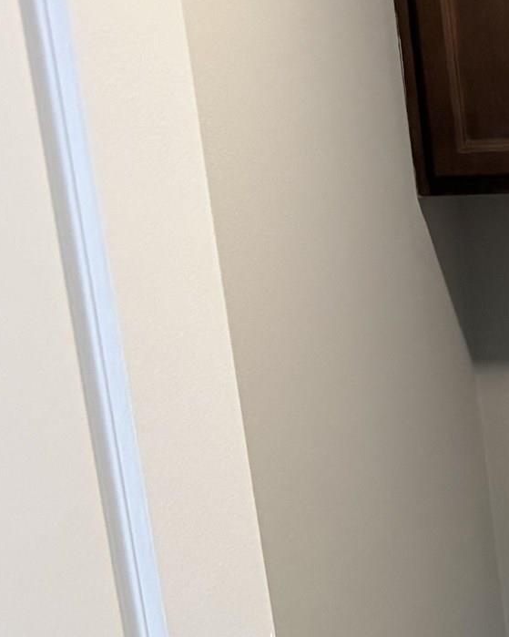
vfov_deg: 17.7
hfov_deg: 13.2
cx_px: 970
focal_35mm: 103
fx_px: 1940
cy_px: 768
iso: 500
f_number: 1.78
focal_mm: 6.76
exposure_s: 1/60
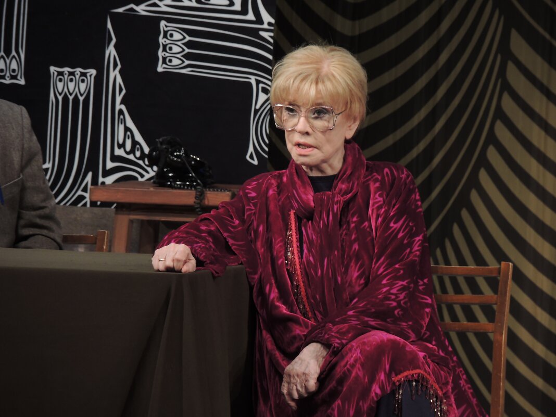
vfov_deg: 3.0
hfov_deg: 4.0
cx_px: 278
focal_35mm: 500
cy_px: 208
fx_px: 8031
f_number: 4.9
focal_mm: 89.1
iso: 200
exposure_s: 1/80
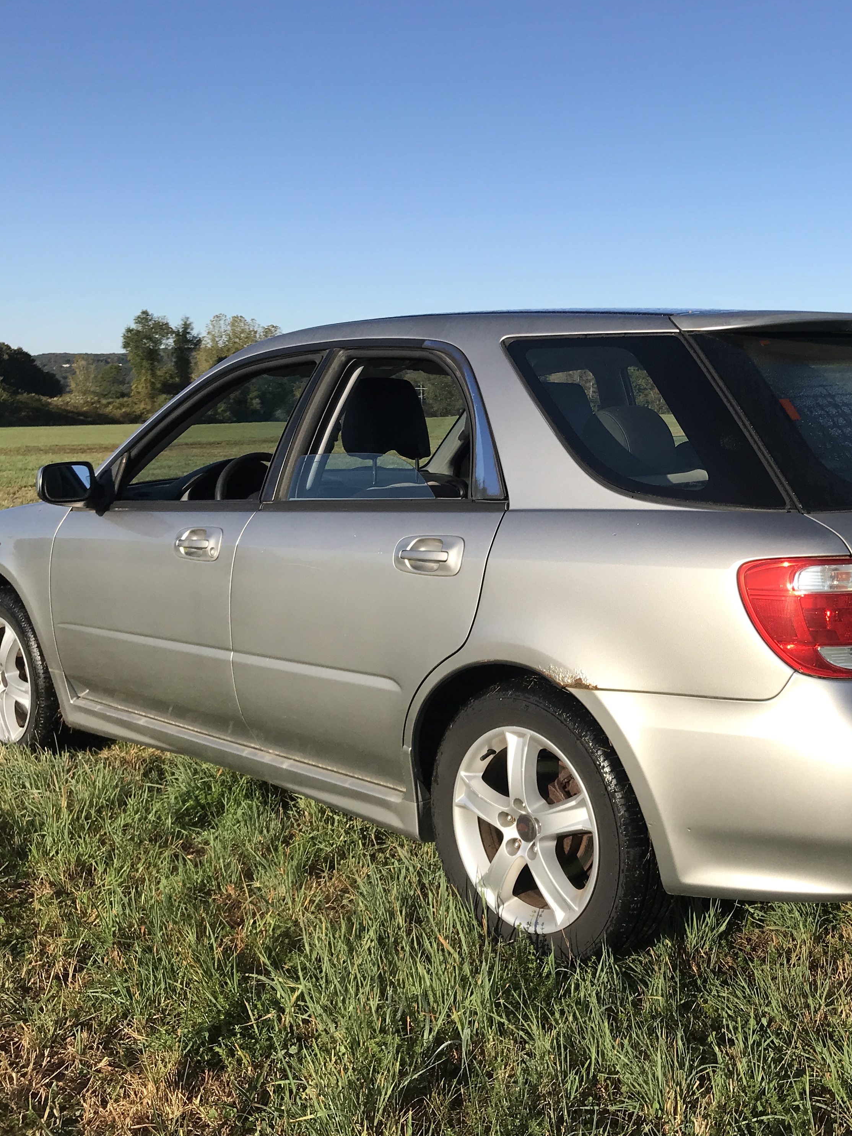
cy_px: 572
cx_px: 618
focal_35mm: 38
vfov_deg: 49.0
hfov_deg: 37.0
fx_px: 1247
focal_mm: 3.99
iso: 20
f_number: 1.8
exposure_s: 1/2457
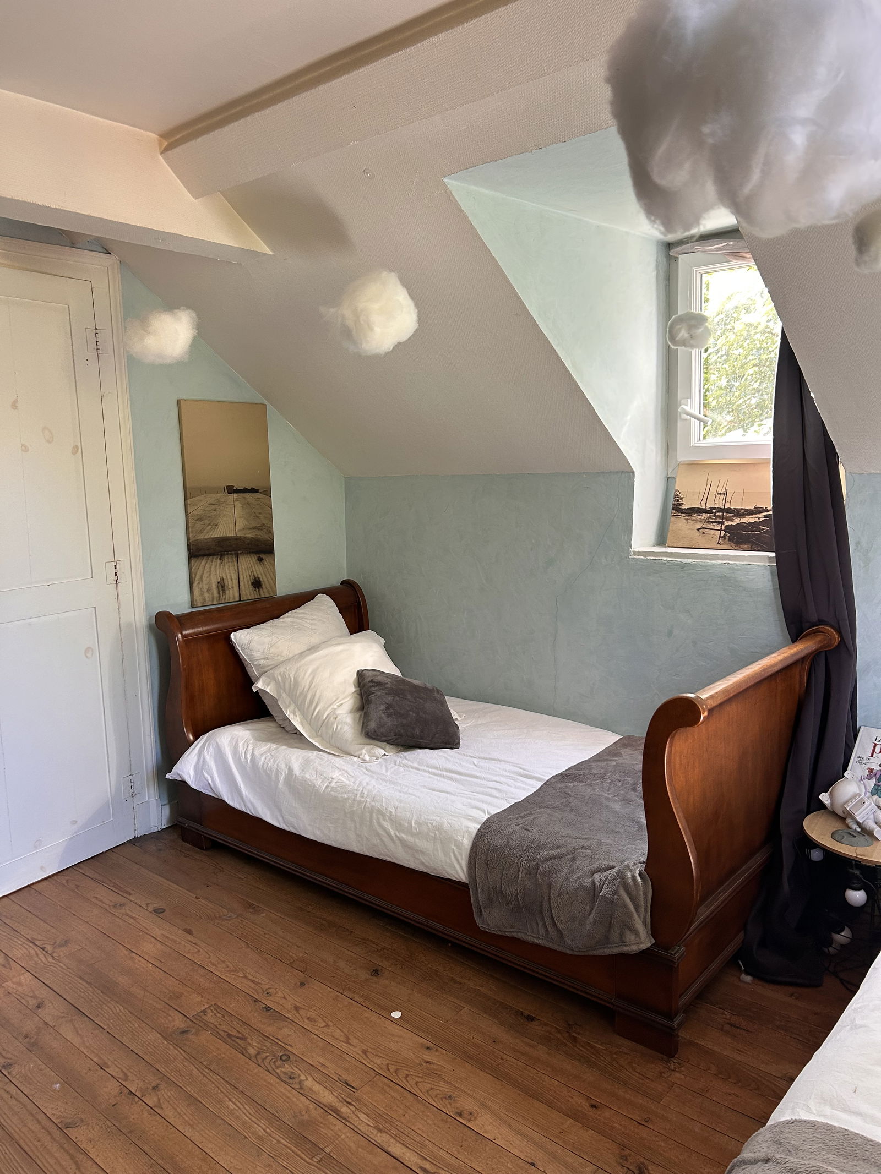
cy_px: 587
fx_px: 882
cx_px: 440
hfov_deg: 53.1
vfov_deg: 67.3
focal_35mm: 26
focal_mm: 5.7
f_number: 1.5
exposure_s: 1/106
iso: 125
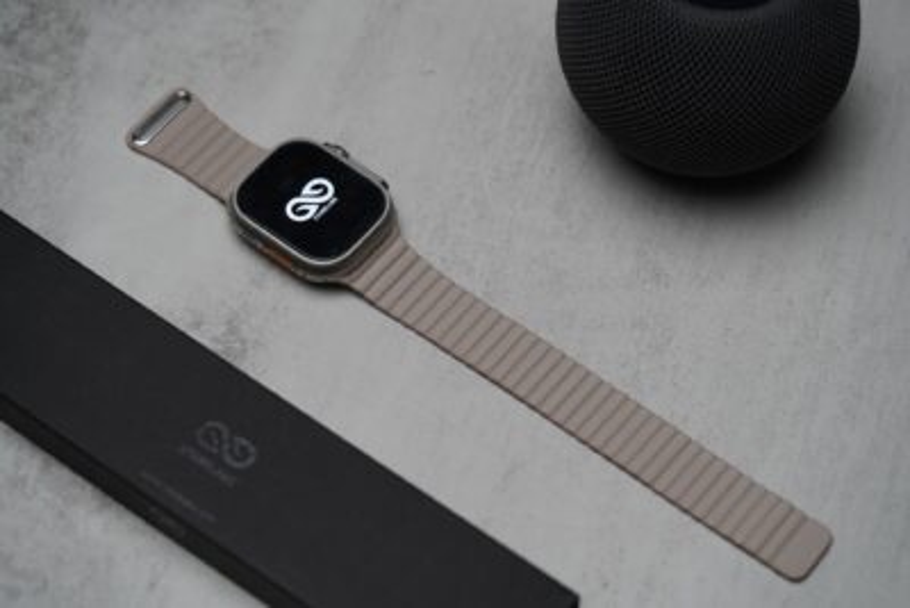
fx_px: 2276
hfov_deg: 22.6
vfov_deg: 15.2
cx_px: 455
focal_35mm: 90
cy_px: 304
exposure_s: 1/200
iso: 1600
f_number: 4
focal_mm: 90
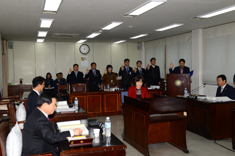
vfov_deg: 31.9
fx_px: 274
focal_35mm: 42
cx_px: 118
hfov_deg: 46.4
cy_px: 78
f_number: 7.1
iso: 200
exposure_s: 1/60
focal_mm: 42
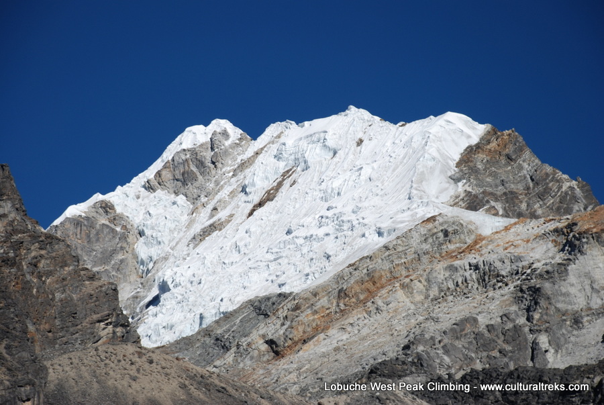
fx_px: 2142
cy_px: 202
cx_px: 302
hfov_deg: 16.0
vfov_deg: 10.8
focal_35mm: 128
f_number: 7.1
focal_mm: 85
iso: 100
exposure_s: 1/800
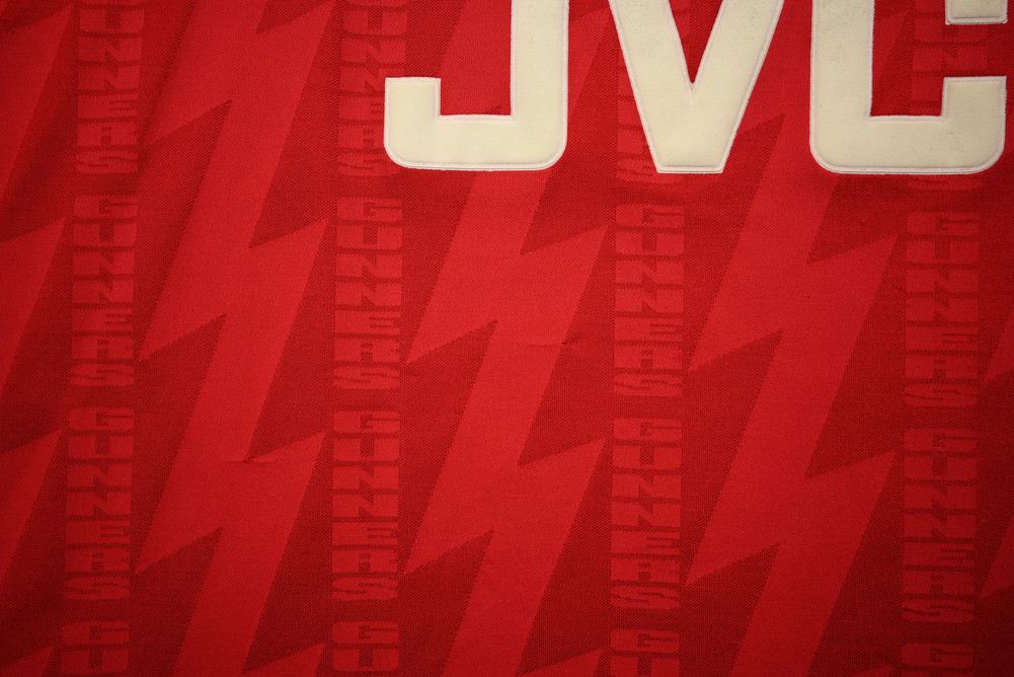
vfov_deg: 41.7
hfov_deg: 59.5
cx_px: 507
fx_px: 887
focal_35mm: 32
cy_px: 338
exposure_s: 1/125
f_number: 4.8
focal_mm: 31.5
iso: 200
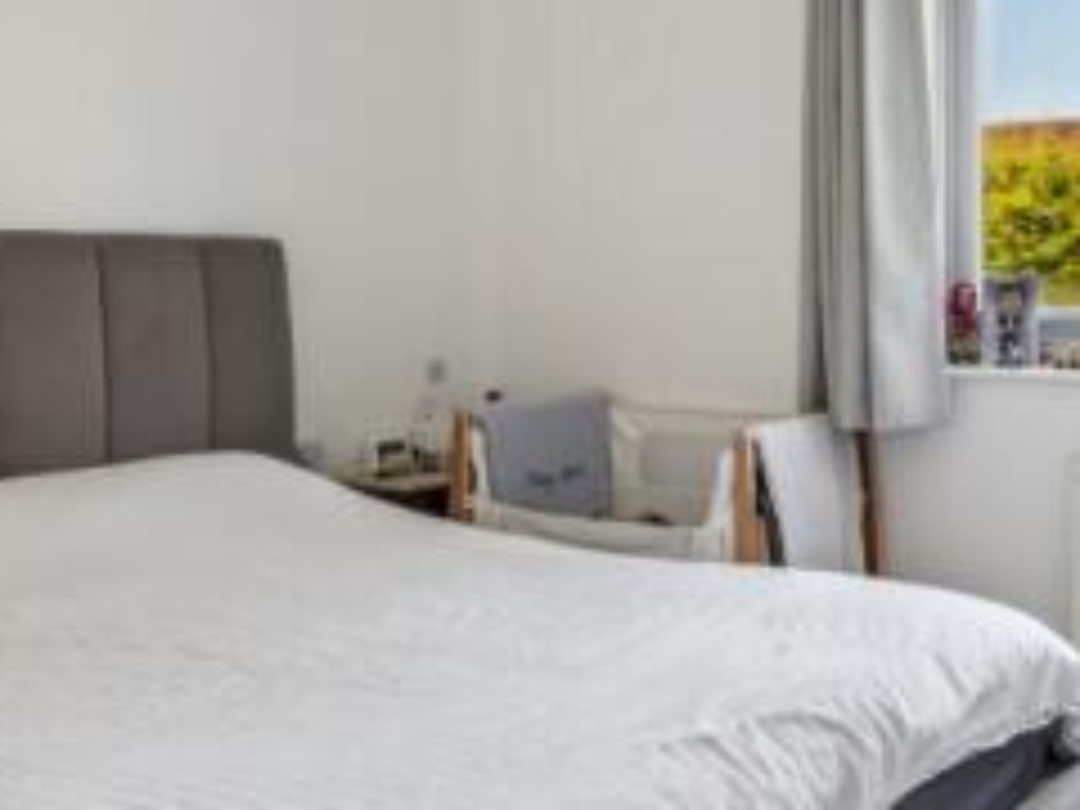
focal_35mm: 42
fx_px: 1310
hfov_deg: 41.8
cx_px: 936
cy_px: 281
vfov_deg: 34.1
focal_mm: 16
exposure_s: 1/50
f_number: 8
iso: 640
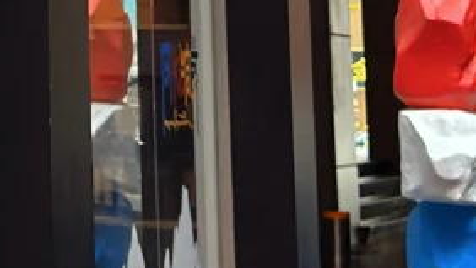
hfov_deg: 7.8
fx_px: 3372
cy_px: -583
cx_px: -371
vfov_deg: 4.4
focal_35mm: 267
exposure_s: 1/911
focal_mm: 6.86
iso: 80
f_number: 1.78
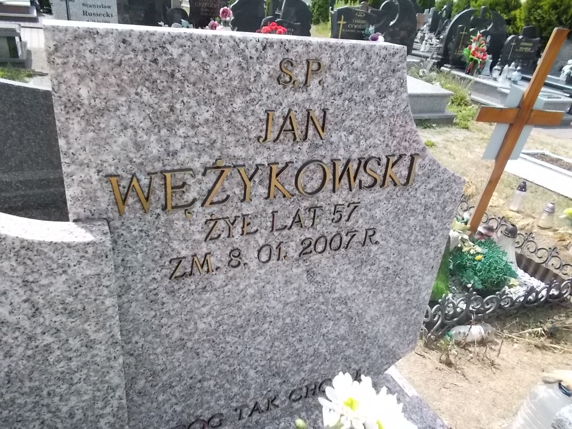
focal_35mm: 26
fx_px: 430
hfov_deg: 67.3
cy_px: 214
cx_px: 286
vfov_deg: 53.1
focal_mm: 4.6
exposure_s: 1/400
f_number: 8
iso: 400
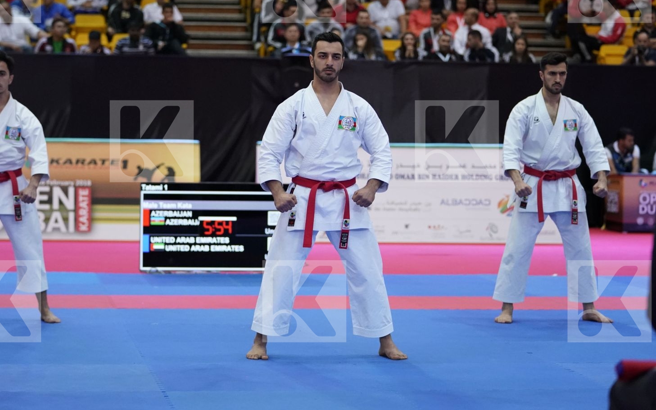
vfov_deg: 12.2
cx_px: 304
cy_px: 141
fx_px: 1913
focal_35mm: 107
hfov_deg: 19.5
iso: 5000
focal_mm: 85
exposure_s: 1/1000
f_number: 2.8
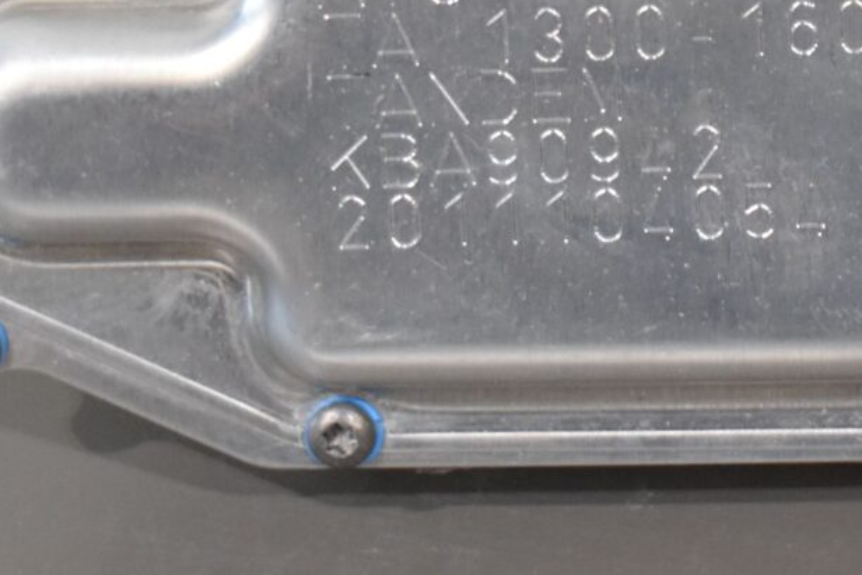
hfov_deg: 6.8
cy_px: -187
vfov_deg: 4.6
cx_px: 1412
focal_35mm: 299
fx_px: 7161
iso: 1250
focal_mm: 48
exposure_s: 1/125
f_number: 5.3
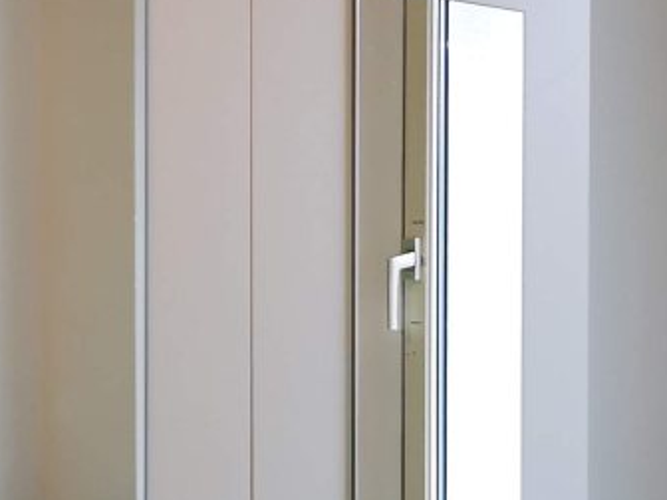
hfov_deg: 18.4
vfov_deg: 13.8
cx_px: 289
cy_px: 375
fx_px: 2062
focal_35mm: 107
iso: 50
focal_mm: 5.58
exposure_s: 1/50
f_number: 1.8
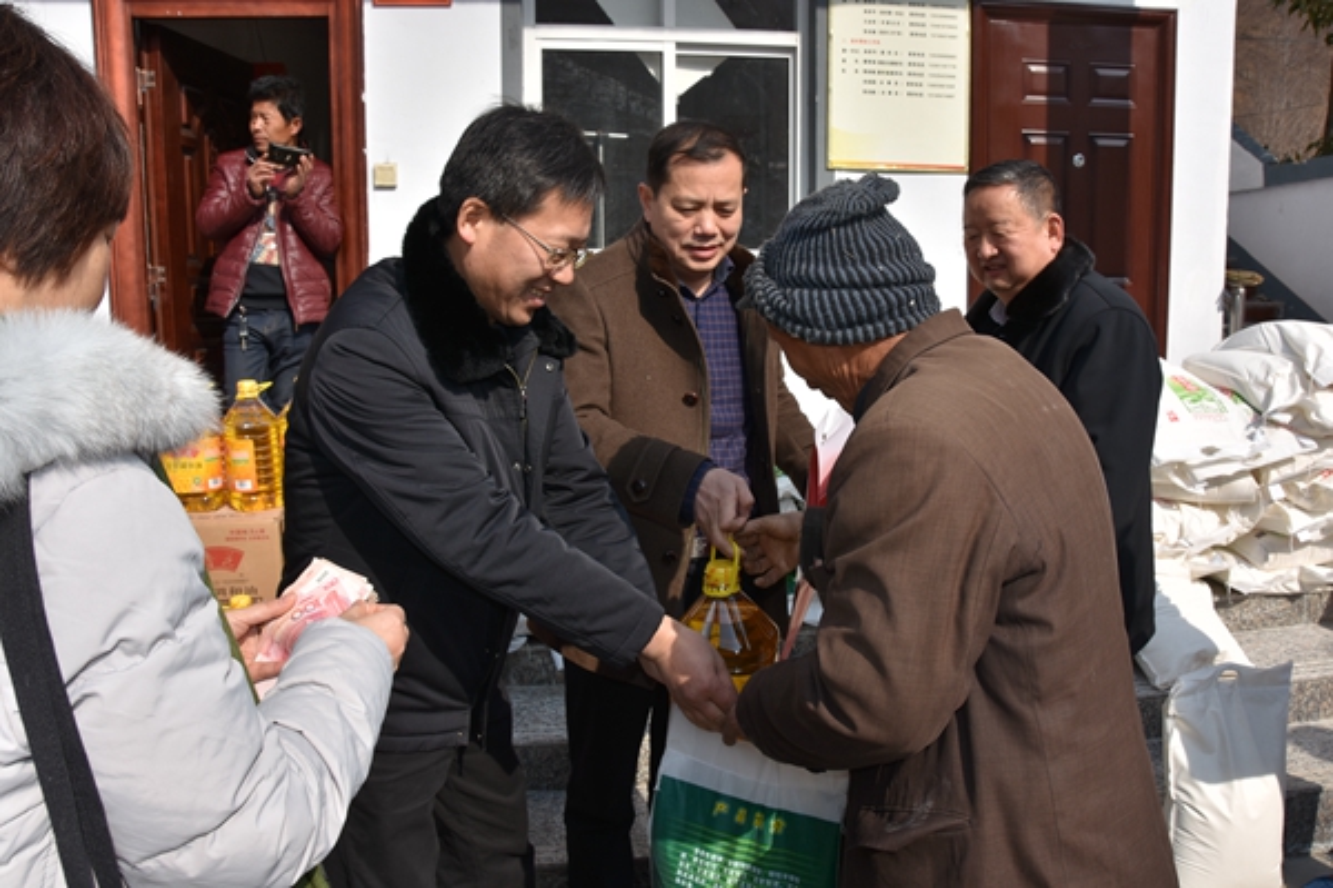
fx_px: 1000
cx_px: 666
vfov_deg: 47.9
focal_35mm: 27
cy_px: 444
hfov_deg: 67.4
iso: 100
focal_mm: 18
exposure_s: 1/250
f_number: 9
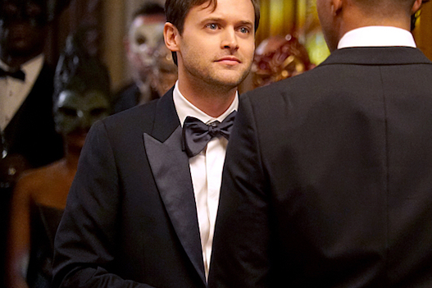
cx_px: 284
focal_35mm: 319
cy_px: 114
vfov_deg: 4.3
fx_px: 3827
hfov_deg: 6.5
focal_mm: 240
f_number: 6.3
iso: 12800
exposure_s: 1/80
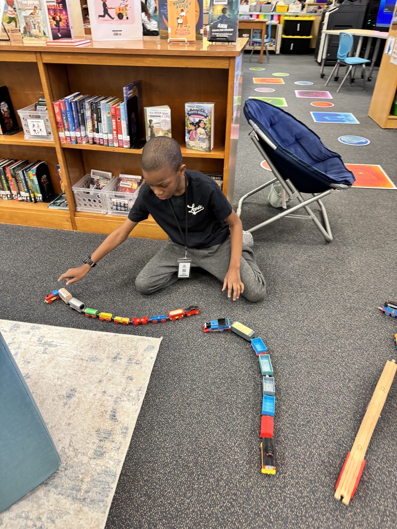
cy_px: 264
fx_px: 367
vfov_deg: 71.6
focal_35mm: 24
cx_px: 198
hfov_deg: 56.8
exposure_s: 1/60
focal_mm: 6.76
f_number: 1.78
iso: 200
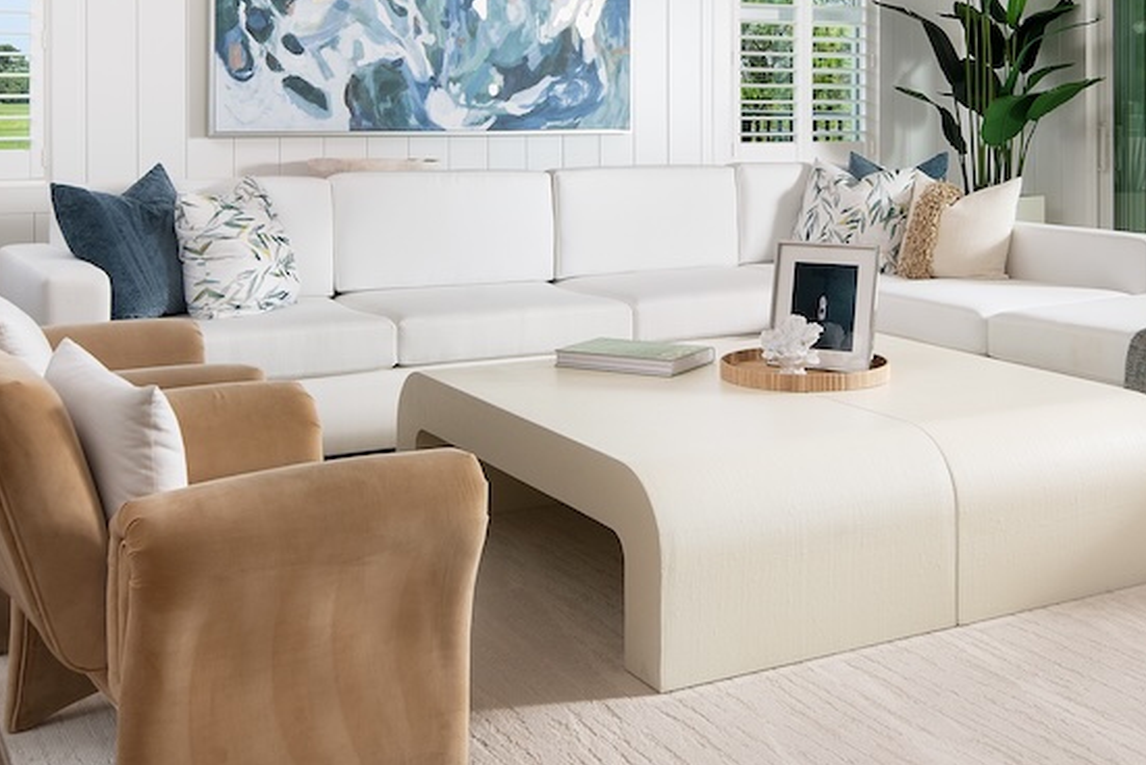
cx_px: 705
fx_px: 1529
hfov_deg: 40.8
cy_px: 136
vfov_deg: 27.5
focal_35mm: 48
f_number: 8
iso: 64
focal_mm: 23
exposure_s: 1/8
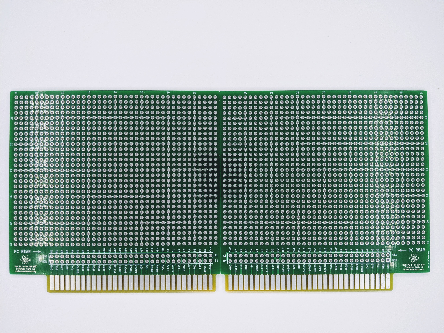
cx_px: 222
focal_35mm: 27
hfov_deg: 65.3
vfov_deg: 51.4
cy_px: 166
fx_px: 346
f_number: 1.8
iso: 405
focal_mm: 4.44
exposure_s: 1/50
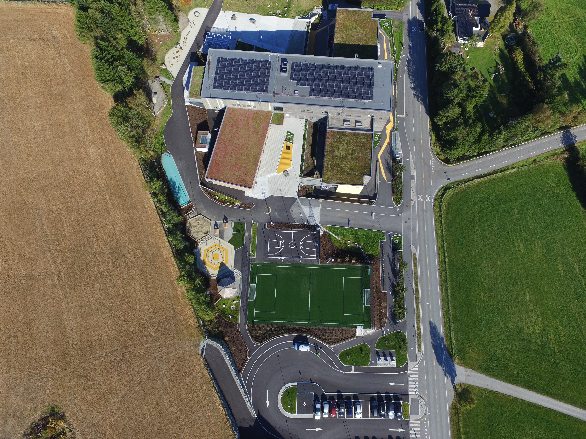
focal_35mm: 20
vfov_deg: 66.0
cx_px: 293
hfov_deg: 81.7
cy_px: 220
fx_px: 339
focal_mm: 3.61
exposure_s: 1/626
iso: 100
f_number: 2.8
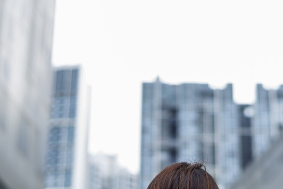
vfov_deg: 13.0
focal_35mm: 105
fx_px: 825
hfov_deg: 19.4
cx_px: 161
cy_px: 159
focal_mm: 50
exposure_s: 1/125
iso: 80
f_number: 2.5
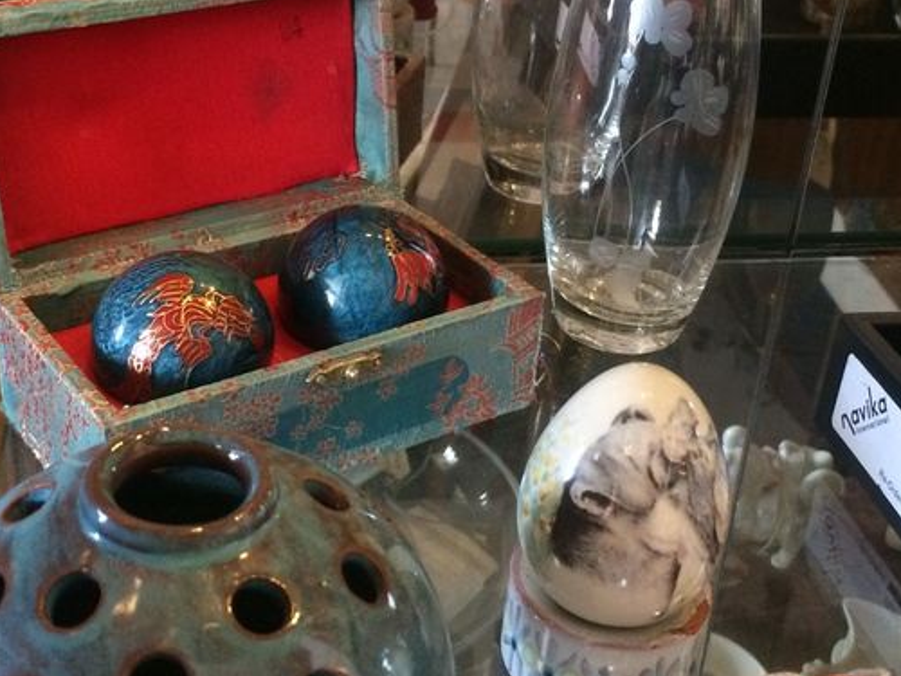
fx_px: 1406
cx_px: 400
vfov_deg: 27.0
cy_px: 289
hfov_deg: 35.5
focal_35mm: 54
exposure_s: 1/17
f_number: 2.2
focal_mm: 4.12
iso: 320
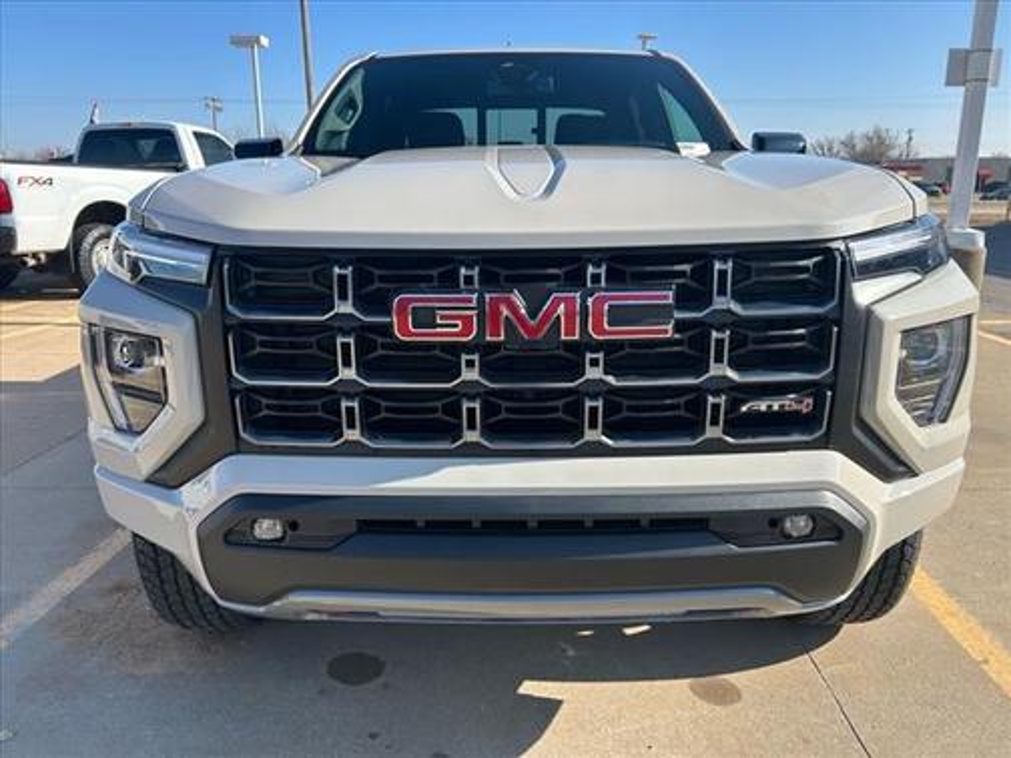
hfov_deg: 67.3
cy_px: 379
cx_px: 506
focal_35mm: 26
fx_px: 759
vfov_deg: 53.1
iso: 50
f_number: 1.5
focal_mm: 5.7
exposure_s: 1/2299
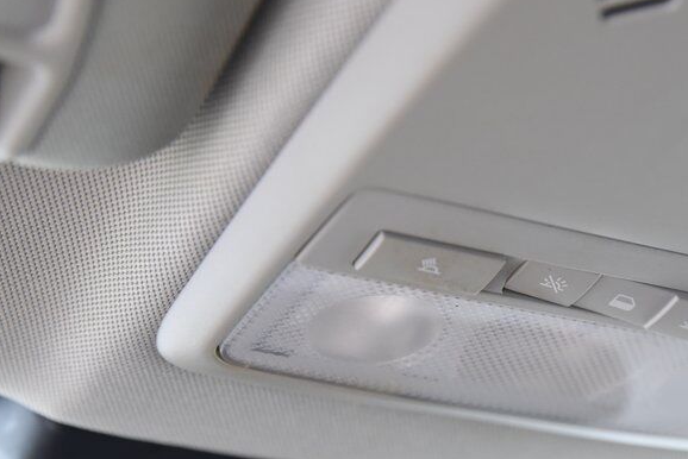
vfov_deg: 11.1
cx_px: 557
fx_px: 2371
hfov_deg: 16.4
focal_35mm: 124
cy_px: 297
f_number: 4
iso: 2500
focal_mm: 70
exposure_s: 1/15
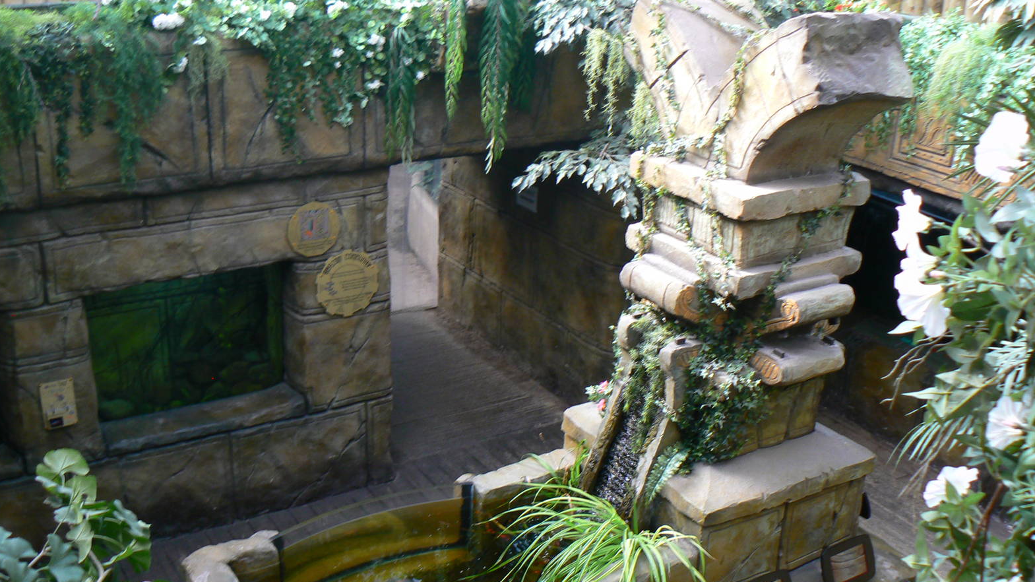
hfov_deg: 50.5
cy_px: 323
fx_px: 1098
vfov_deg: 29.7
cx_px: 518
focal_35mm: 40
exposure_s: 1/50
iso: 80
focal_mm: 6
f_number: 4
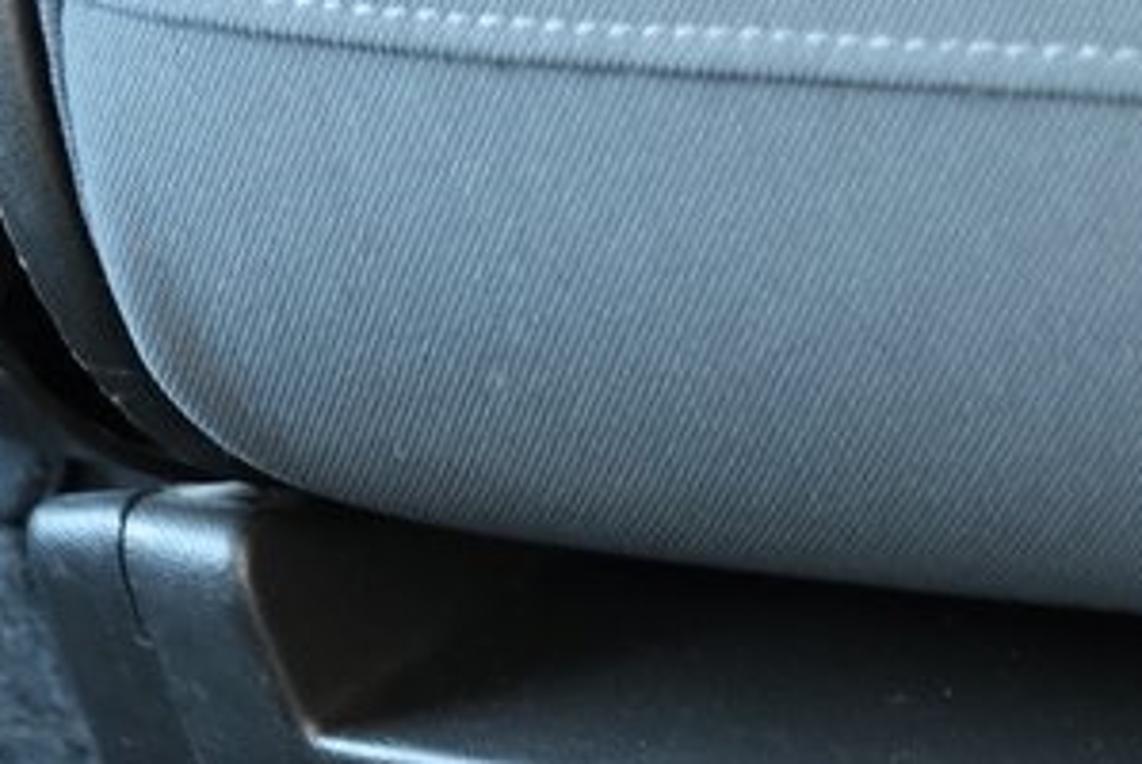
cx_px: 1257
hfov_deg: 13.1
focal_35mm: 154
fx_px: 4890
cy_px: 1278
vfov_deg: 8.6
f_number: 5
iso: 3200
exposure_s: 1/25
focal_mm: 30.2
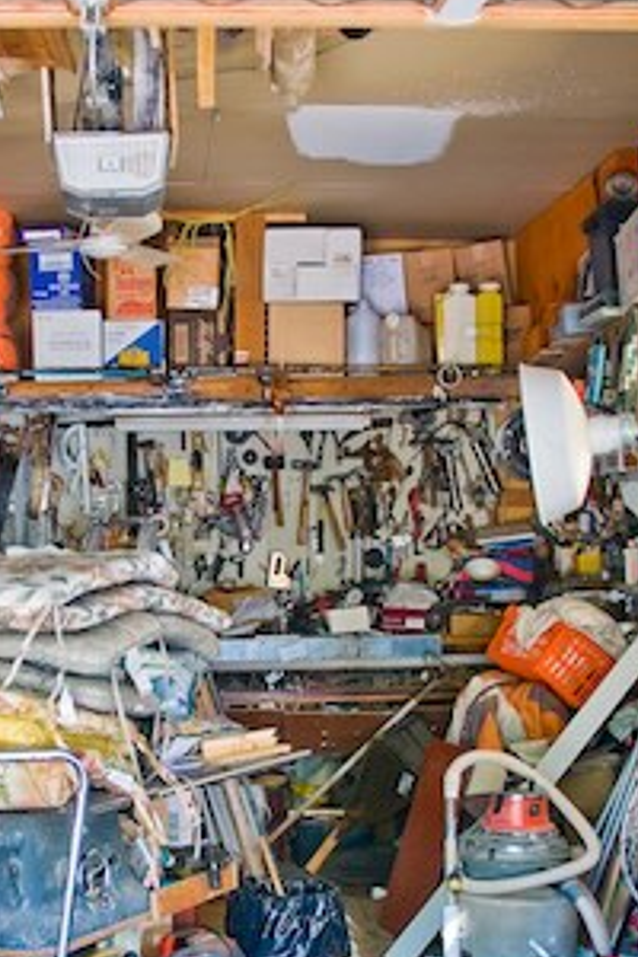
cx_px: 156
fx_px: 1435
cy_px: 605
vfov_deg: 36.6
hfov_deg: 24.8
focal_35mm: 54
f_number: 3.5
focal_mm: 18
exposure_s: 1/50
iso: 200
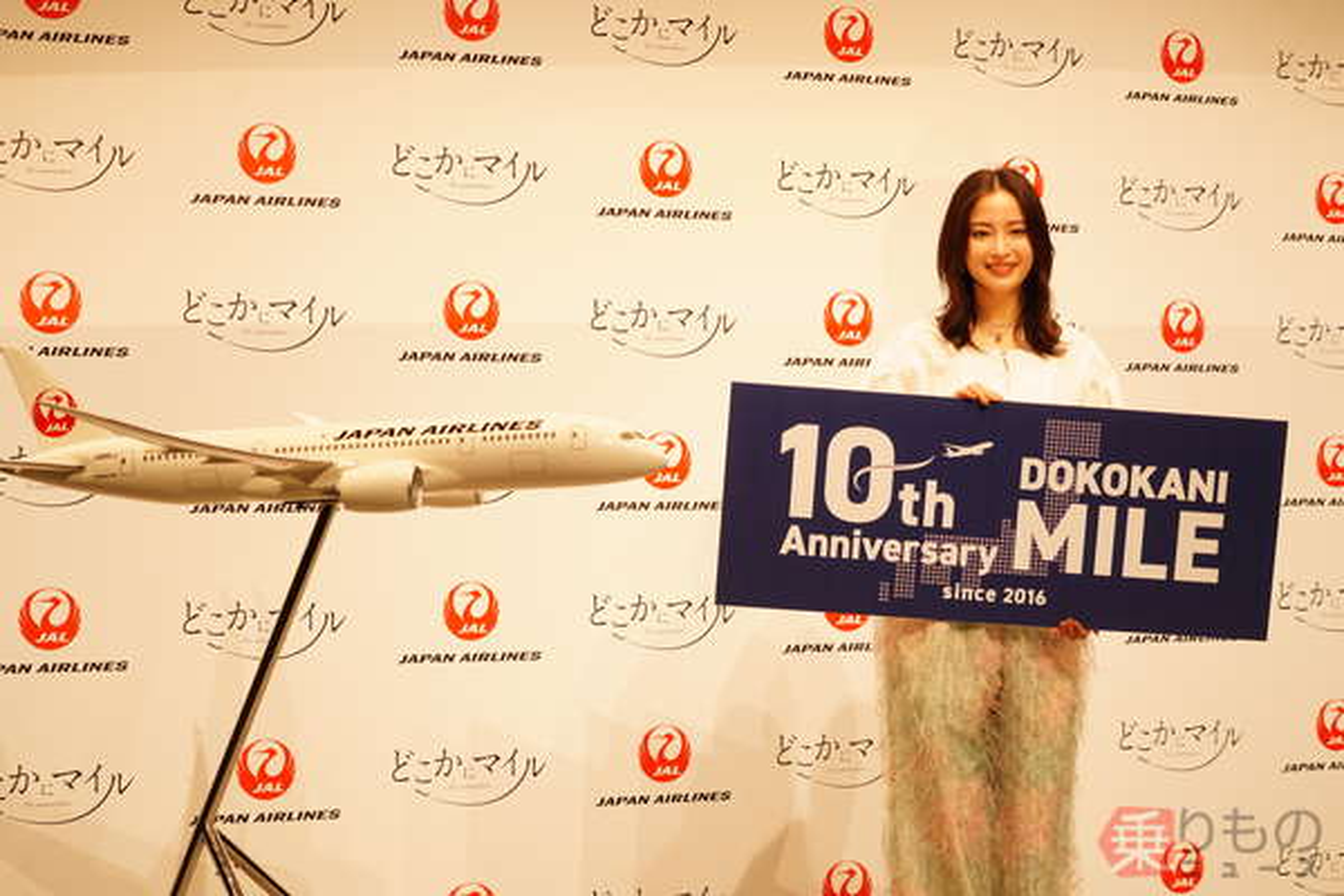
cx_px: 672
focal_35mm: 82
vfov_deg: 16.7
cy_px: 448
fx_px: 3061
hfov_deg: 24.8
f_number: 5.6
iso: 500
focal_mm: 82
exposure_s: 1/100
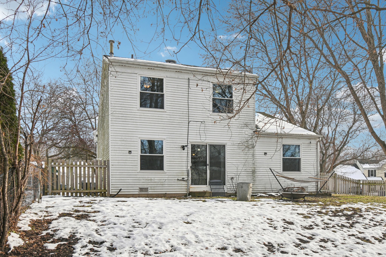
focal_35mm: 30
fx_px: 321
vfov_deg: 43.6
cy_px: 128
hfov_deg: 62.0
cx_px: 193
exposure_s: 1/250
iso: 100
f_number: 8
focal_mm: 20
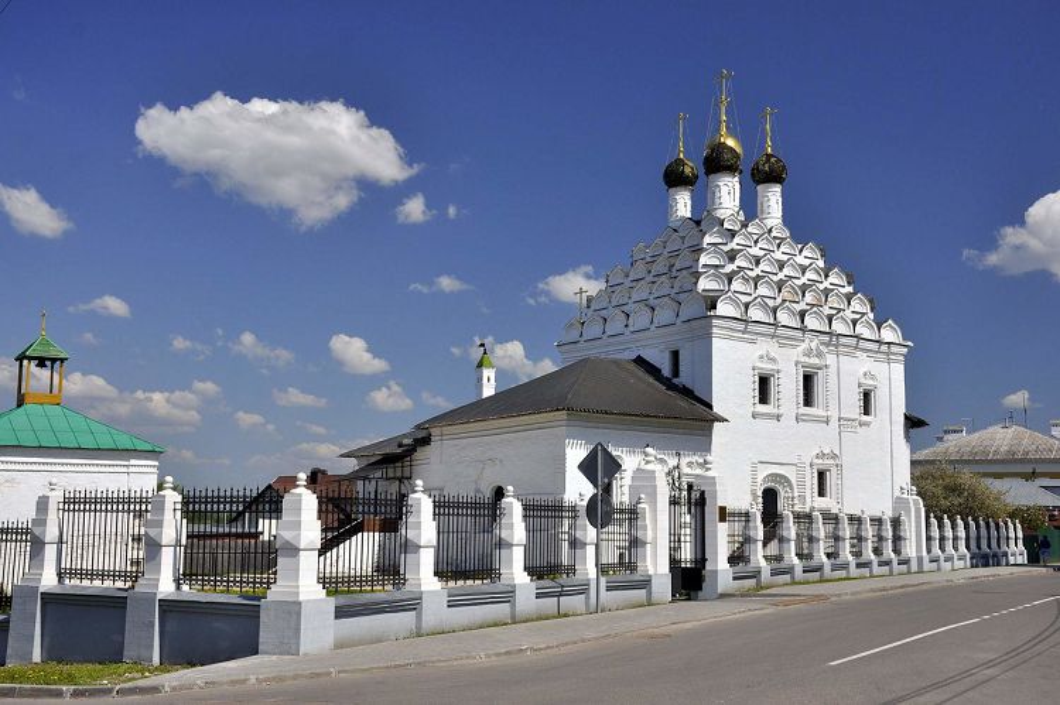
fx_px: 1192
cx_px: 530
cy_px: 352
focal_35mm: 40
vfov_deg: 33.0
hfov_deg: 48.0
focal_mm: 27
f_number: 8
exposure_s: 1/320
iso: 200
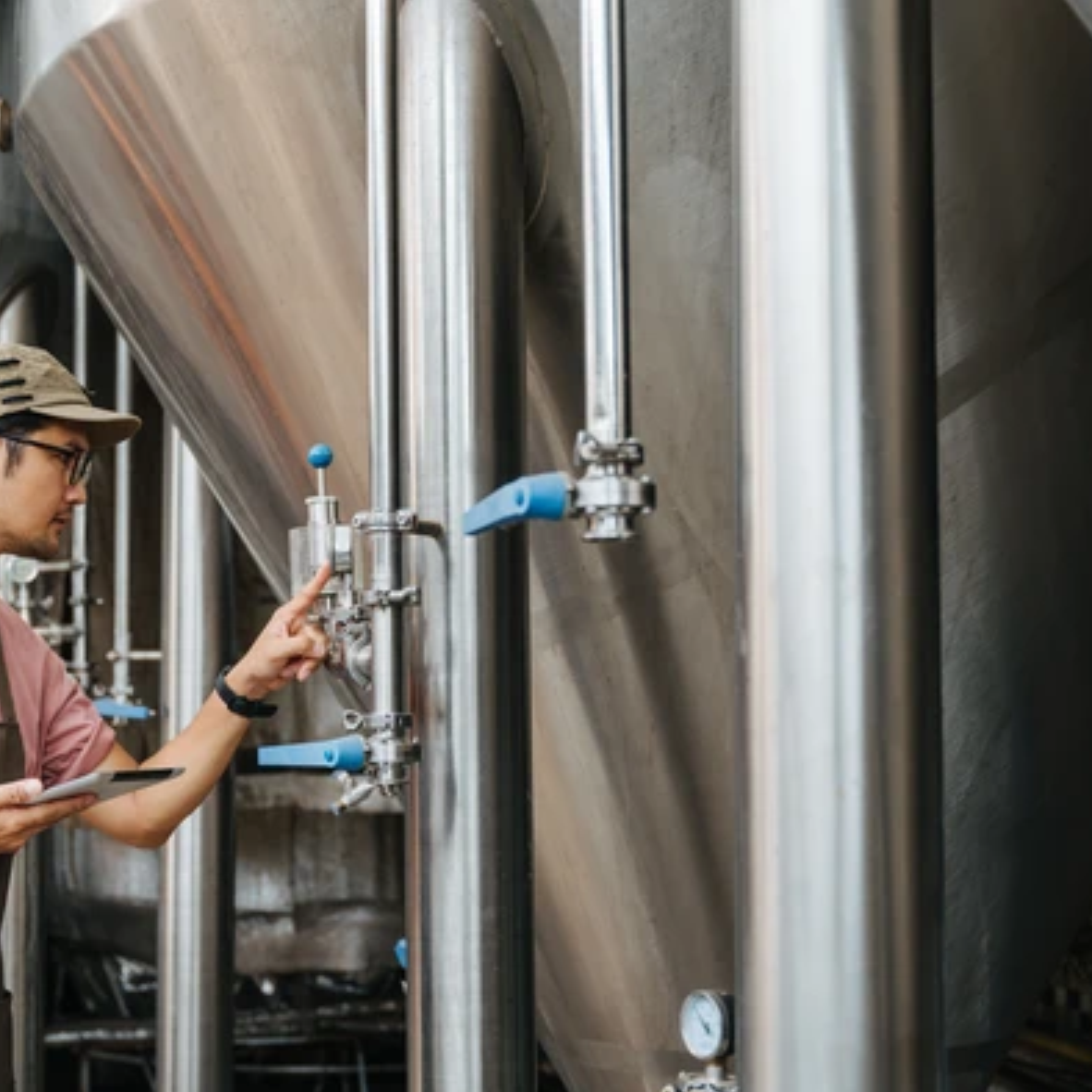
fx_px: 1910
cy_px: 552
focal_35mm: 54
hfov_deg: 31.7
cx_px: 391
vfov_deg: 31.9
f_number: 2.8
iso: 100
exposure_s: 1/160
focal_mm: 41.4
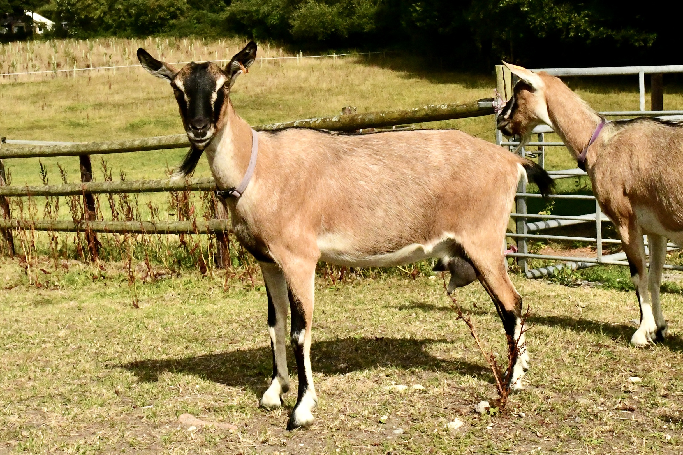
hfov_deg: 53.1
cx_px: 342
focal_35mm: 36
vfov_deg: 36.8
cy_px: 228
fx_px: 683
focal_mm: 24
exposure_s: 1/8000
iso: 6400
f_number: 16
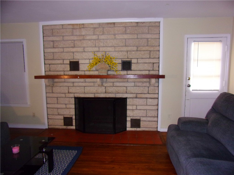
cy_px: 88
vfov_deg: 56.8
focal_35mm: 24
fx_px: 162
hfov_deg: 71.6
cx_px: 117
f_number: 3.3
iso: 200
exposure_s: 1/34
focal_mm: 4.3
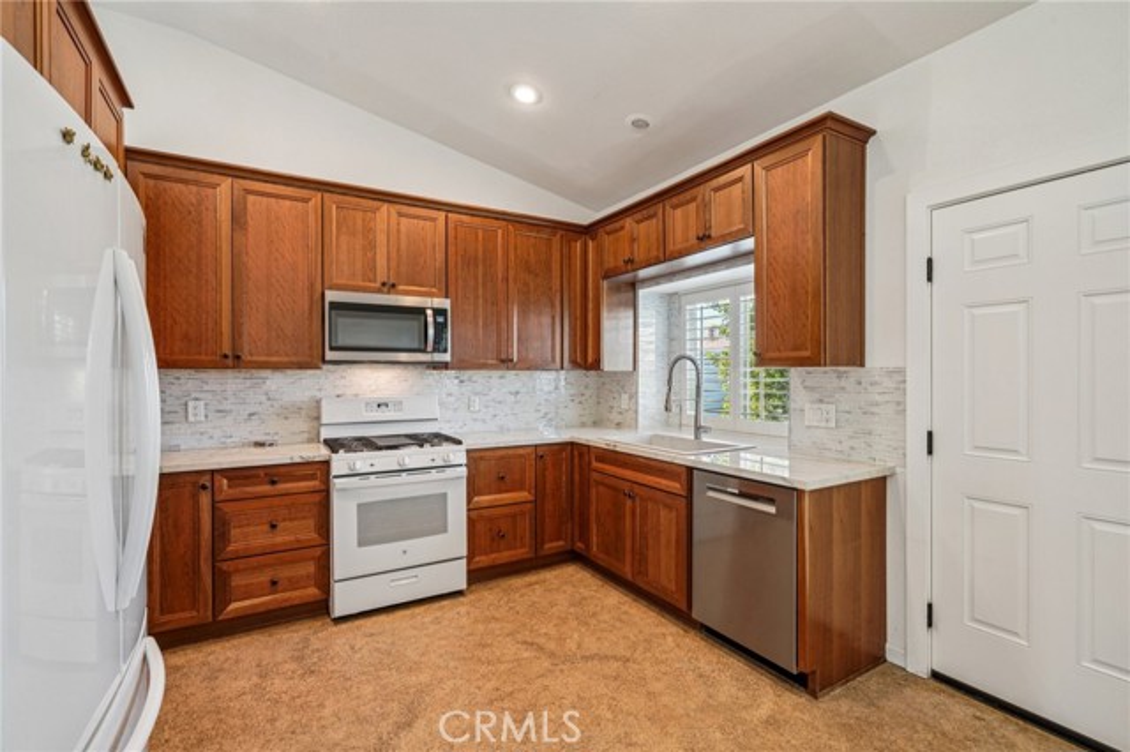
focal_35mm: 16
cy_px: 376
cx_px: 565
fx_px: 502
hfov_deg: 96.8
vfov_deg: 73.7
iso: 400
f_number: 8
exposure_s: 1/15
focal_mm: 16
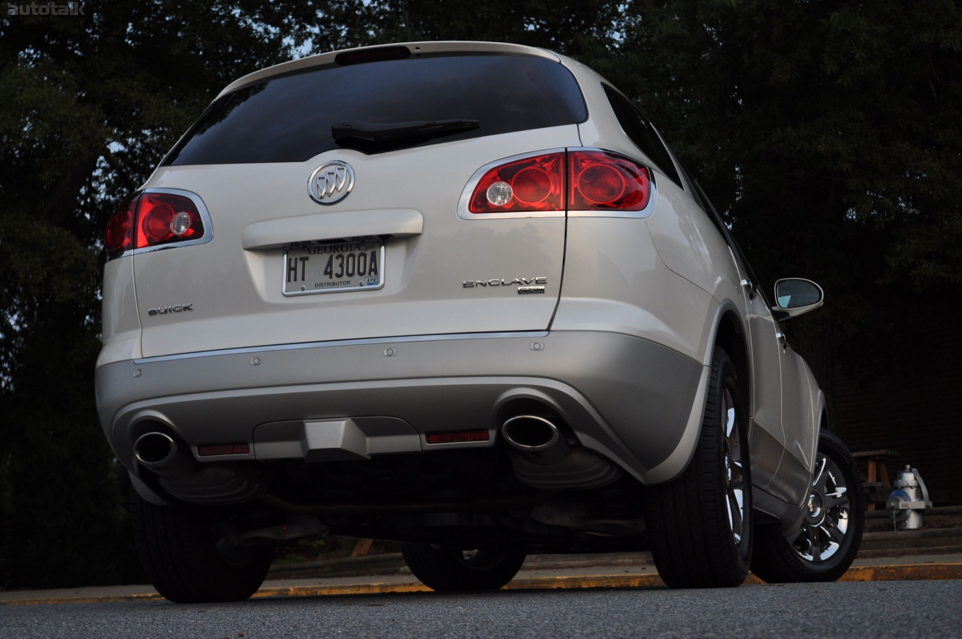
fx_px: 1762
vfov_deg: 20.6
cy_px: 320
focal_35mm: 66
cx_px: 481
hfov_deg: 30.5
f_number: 5.3
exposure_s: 1/100
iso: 400
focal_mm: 44
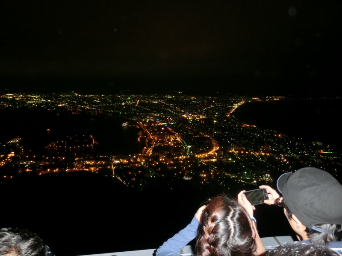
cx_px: 171
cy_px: 128
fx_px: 237
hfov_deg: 71.6
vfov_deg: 56.8
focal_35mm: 24
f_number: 3
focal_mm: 4.24
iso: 400
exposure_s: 1/15
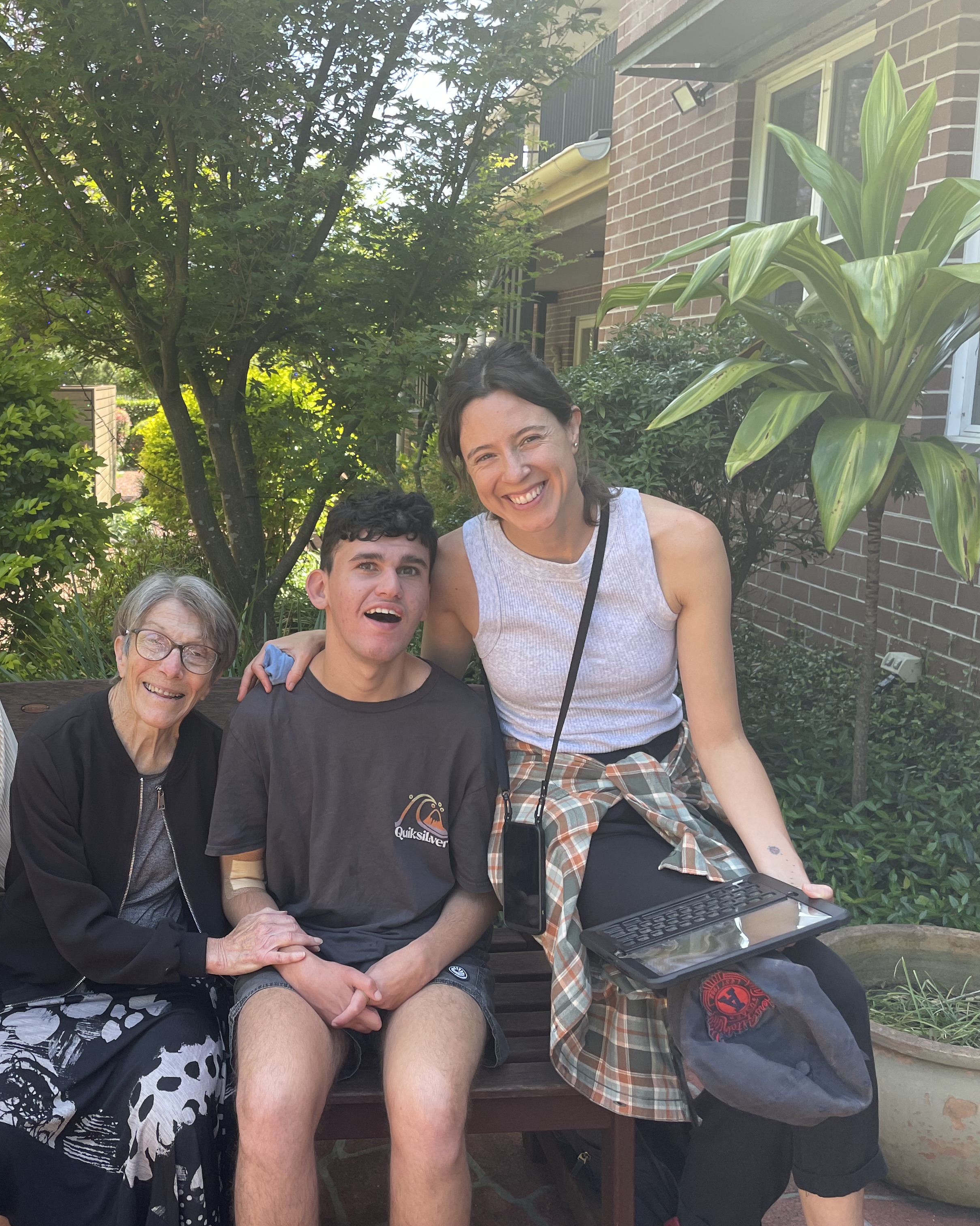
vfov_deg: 52.8
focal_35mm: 34
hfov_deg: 41.2
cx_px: 175
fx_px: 1233
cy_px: 613
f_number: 1.6
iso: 32
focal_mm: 4.2
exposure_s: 1/242
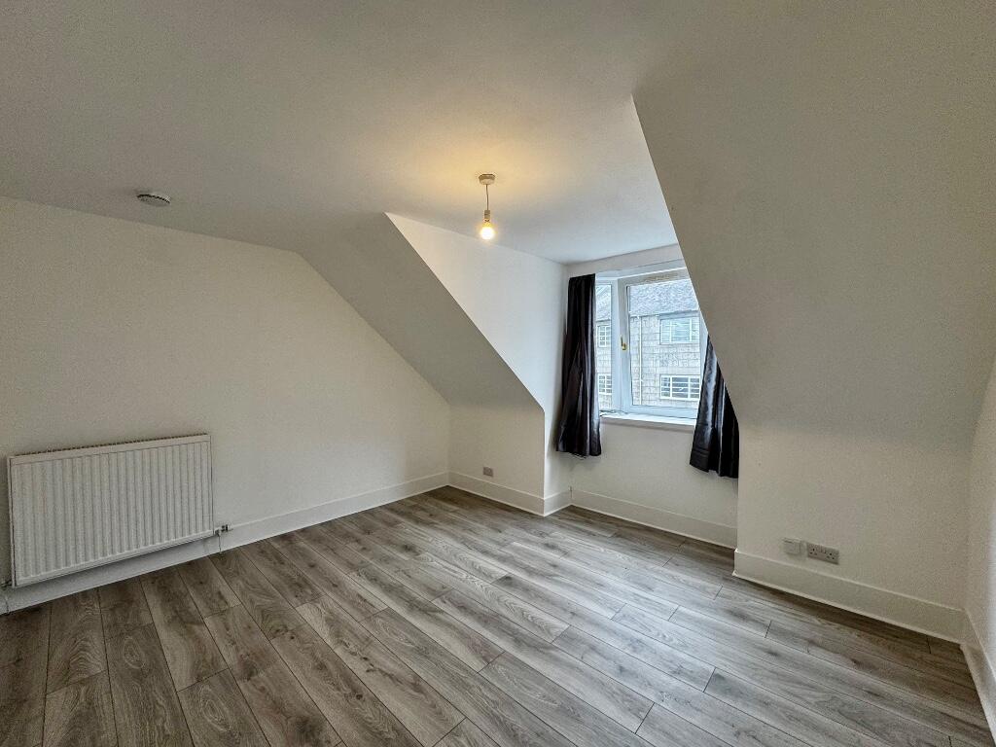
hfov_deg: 102.1
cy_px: 374
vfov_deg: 85.7
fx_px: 403
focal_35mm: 14
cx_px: 498
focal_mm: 2.22
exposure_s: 1/100
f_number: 2.2
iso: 125
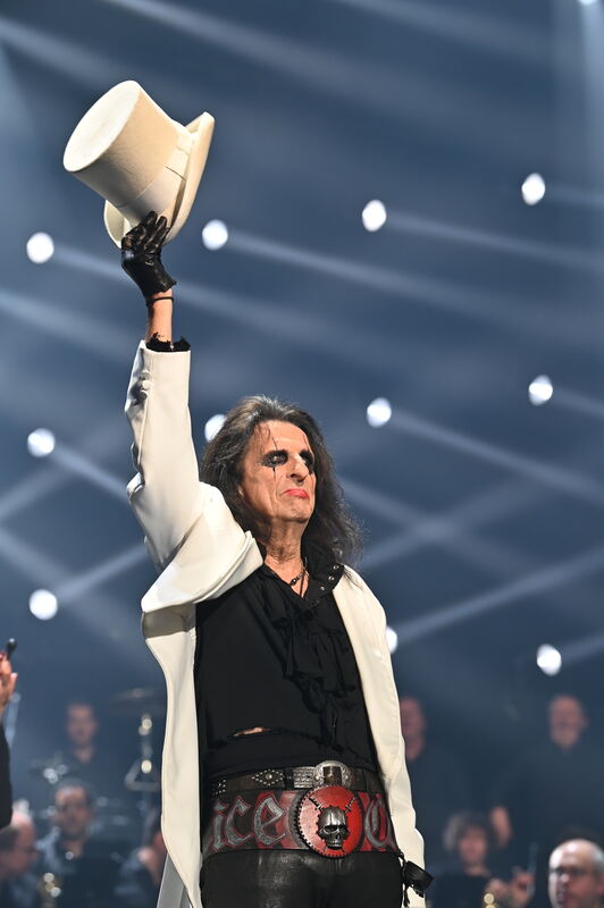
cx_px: 302
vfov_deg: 15.2
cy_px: 454
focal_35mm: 135
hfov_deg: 10.1
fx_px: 3403
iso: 800
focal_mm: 135
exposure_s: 1/200
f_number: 5
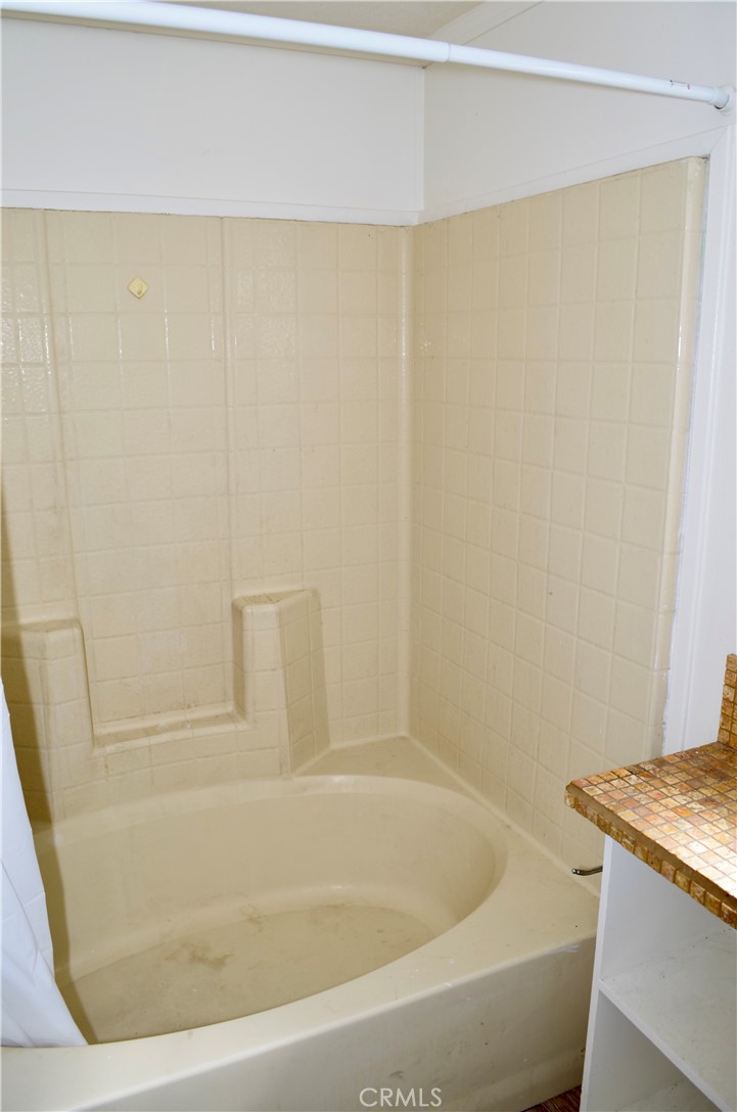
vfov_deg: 67.5
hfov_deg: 47.8
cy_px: 556
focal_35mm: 27
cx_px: 368
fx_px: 833
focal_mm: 18
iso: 200
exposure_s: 1/60
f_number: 6.3
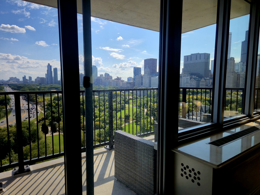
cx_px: 130
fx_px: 173
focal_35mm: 23
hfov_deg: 73.9
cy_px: 98
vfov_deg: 58.9
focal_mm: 5.4
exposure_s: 1/2000
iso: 25
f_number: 1.8
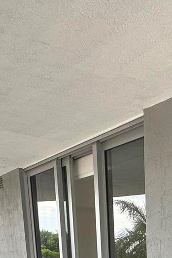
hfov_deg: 21.1
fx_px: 408
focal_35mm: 57
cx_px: 236
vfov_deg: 27.6
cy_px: 356
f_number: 2.2
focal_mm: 2.22
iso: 40
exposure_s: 1/139
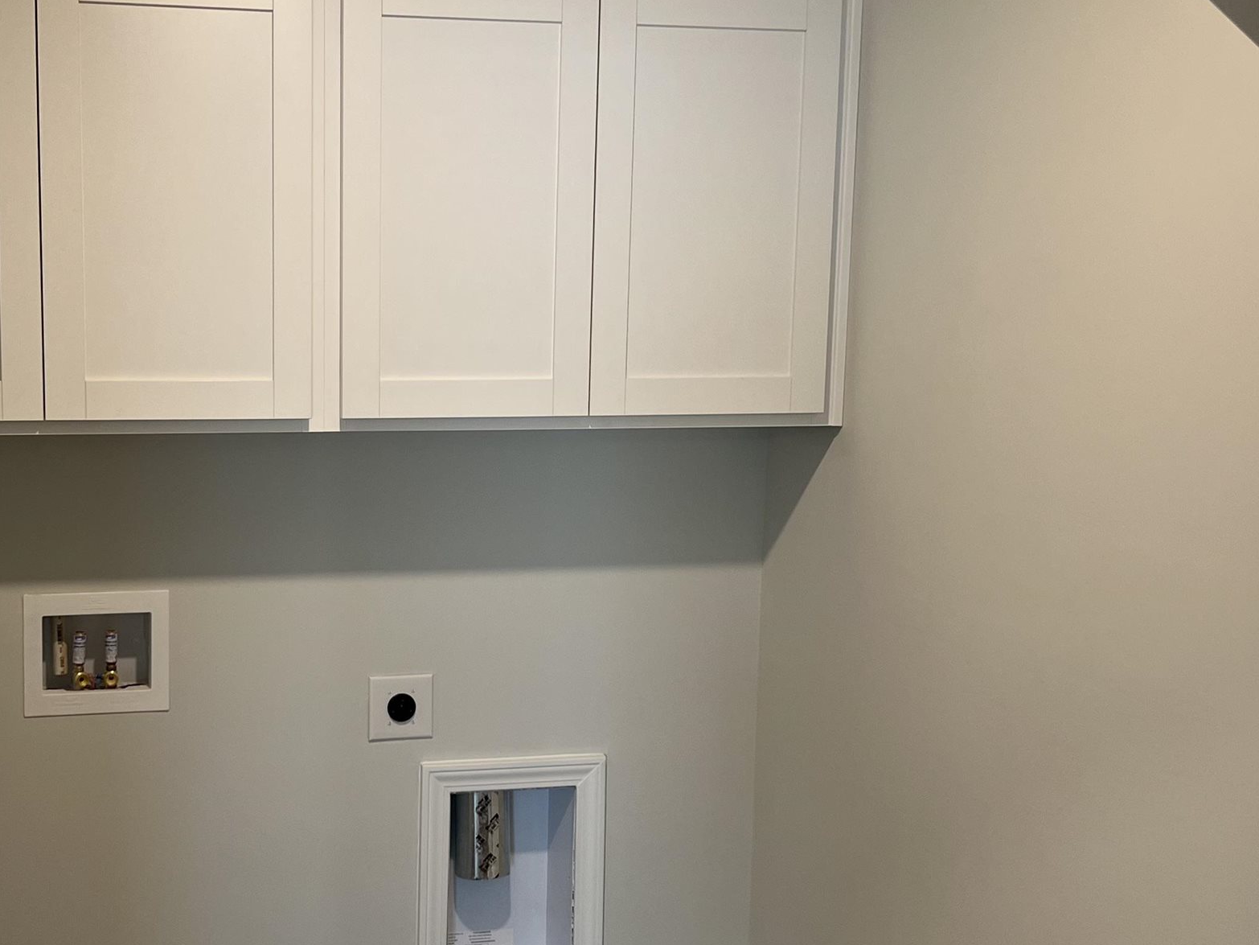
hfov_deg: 36.9
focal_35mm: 51
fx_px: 1855
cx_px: 384
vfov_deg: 28.6
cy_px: 511
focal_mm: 5.7
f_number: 1.5
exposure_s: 1/60
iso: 64
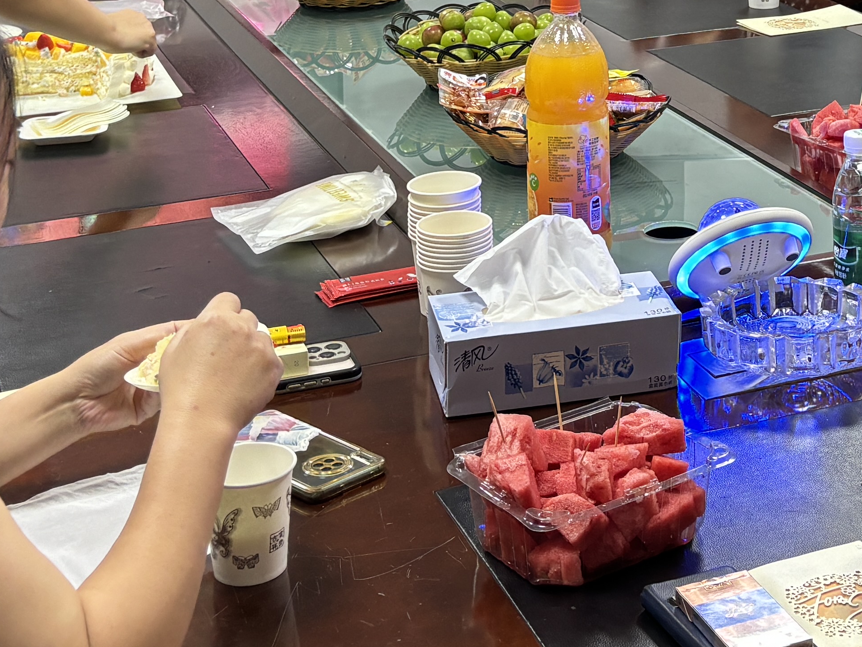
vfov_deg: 18.1
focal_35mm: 77
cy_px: -156
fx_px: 1918
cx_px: 707
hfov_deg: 24.9
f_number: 1.6
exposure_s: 1/64
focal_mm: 5.96
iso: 100
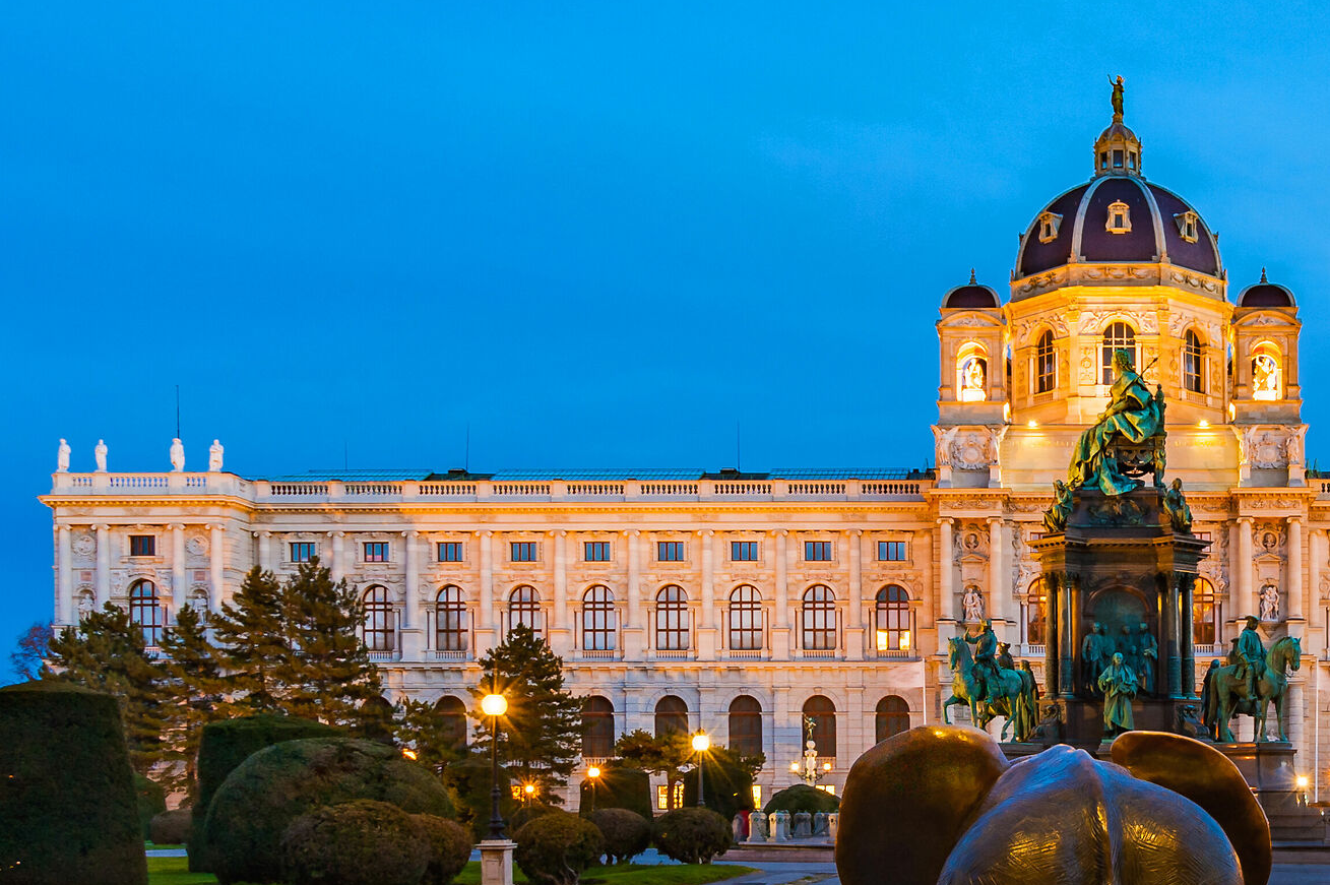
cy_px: 294
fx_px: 1624
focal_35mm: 44
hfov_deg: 41.8
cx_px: 1138
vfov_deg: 30.2
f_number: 14
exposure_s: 1.3
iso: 200
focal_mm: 24
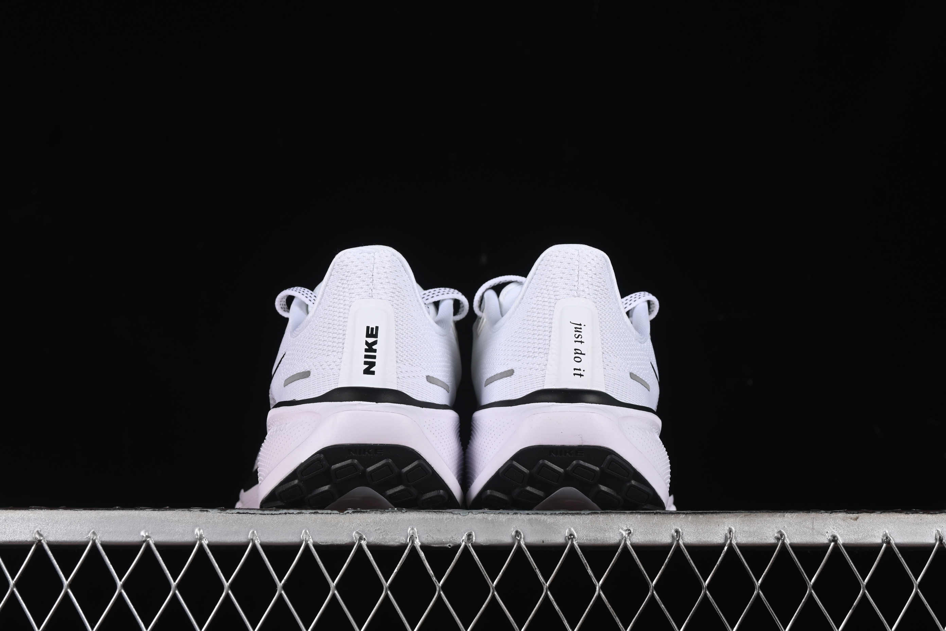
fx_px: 1971
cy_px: 316
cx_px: 473
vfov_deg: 18.2
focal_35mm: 75
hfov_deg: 27.0
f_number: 8
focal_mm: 50
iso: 160
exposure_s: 1/100
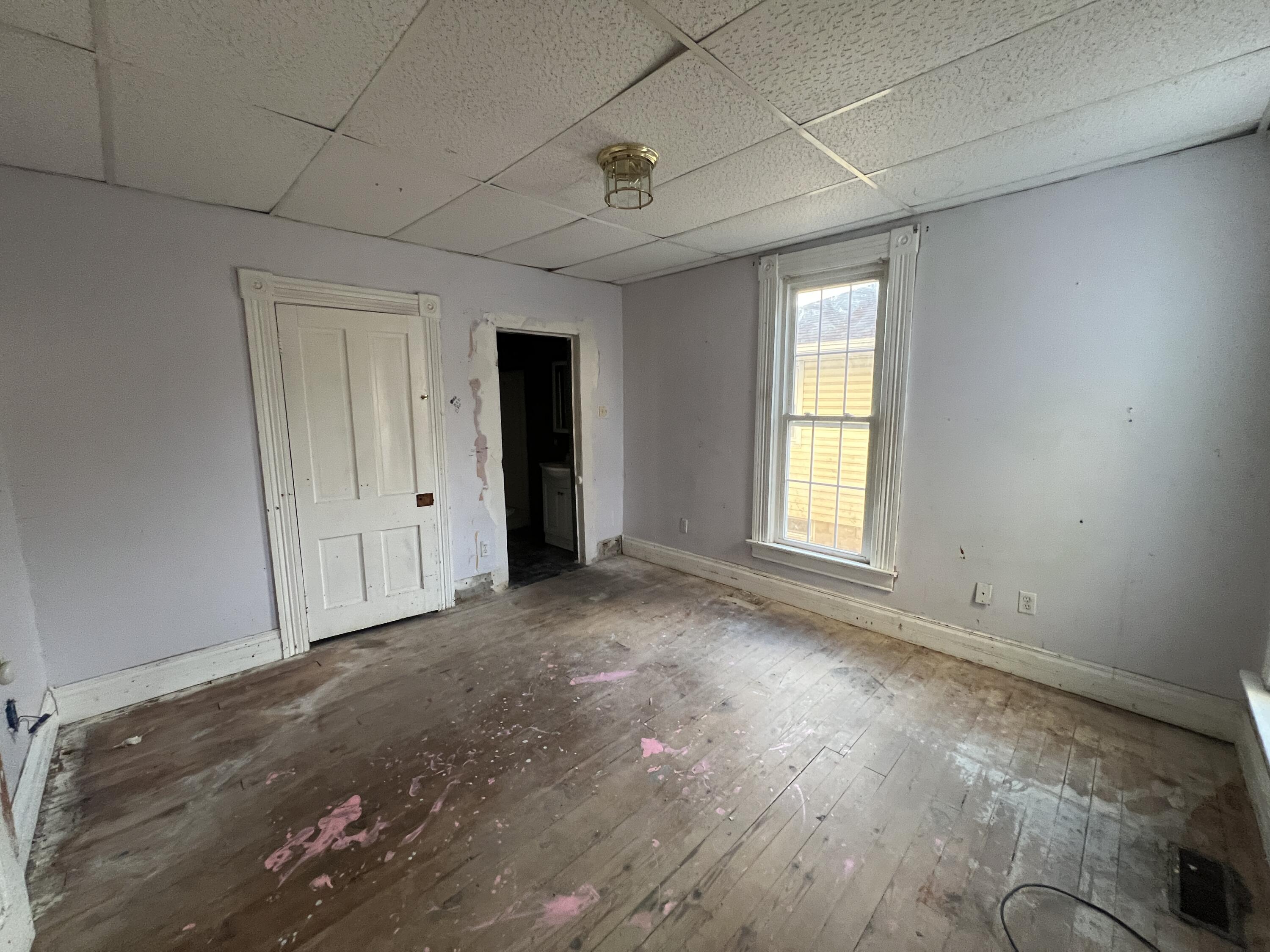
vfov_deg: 89.9
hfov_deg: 106.2
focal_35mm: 13
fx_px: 477
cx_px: 635
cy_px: 476
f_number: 1.8
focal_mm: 1.57
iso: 320
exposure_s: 1/60
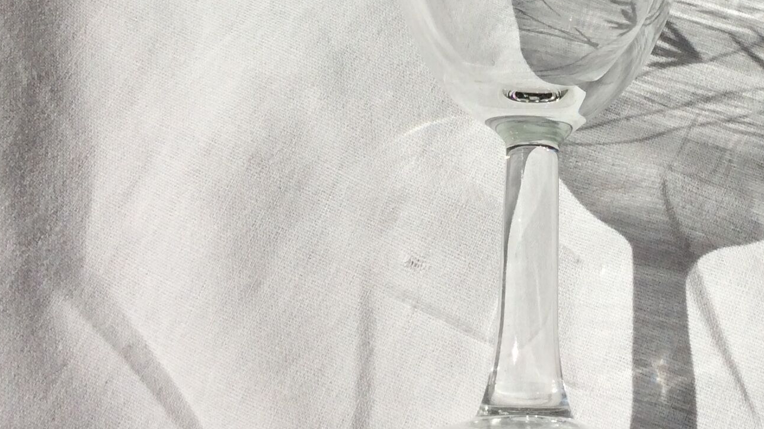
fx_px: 1418
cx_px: 573
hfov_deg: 29.7
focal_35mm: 70
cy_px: -1
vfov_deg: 16.9
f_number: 2.4
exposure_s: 1/4098
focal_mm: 3.3
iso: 32
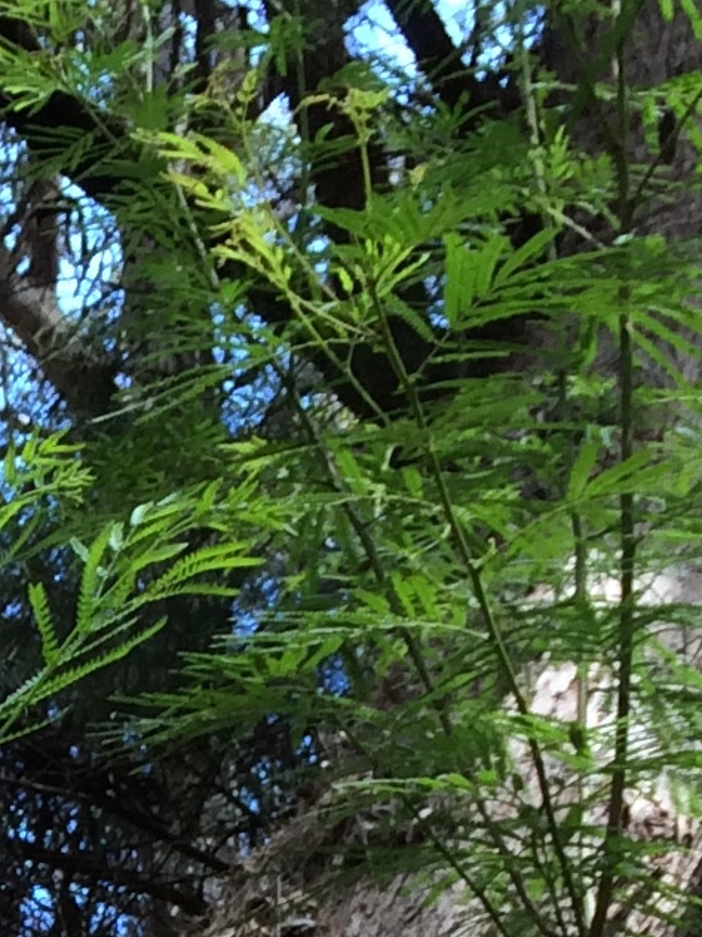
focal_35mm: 150
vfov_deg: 12.4
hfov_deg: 9.0
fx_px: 4057
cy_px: 1473
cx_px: -895
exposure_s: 1/175
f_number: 2.2
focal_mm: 4.15
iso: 32
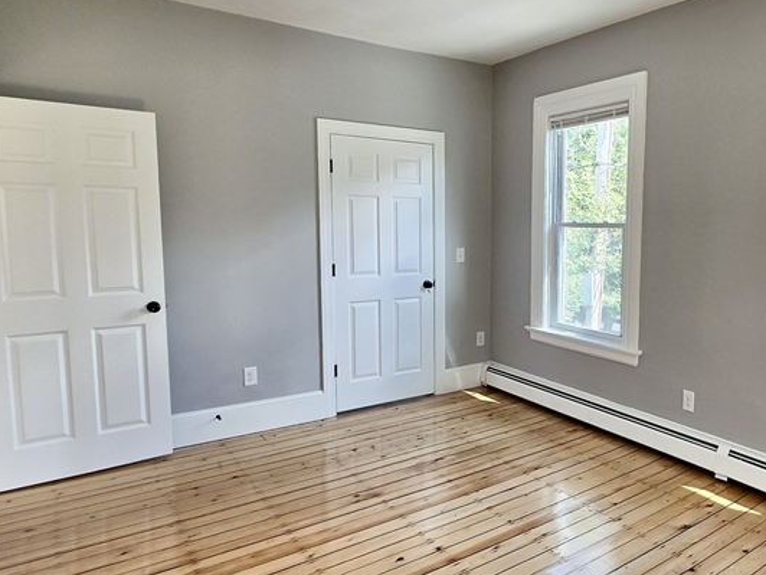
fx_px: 553
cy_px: 281
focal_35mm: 25
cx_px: 544
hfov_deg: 66.4
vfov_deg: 54.9
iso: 40
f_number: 1.9
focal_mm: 2.2
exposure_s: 1/120
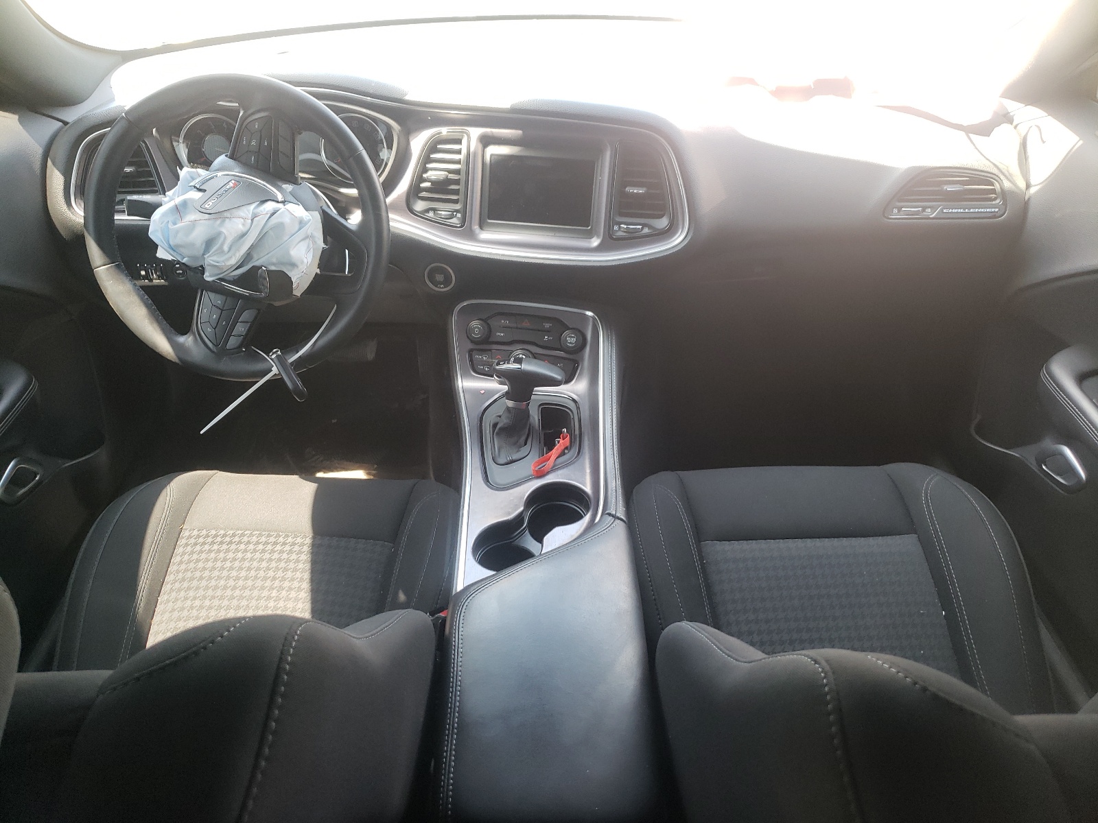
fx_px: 825
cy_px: 412
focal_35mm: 26
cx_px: 549
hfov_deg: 67.3
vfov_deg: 53.1
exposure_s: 1/60.2
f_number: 1.5
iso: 79
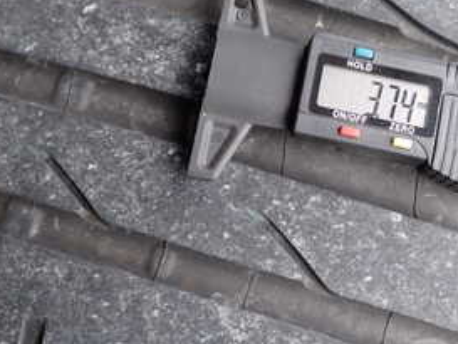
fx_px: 874
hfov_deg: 29.2
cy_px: 117
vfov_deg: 22.2
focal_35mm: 66
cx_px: 295
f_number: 2.3
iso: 100
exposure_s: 1/160
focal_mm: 5.4
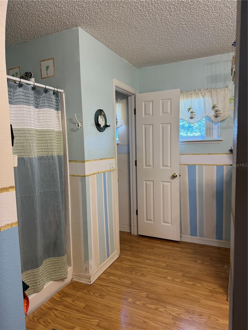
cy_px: 165
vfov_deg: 71.6
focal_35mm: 24
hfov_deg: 56.8
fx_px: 229
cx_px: 124
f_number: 1.78
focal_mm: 6.76
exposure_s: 1/60
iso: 125
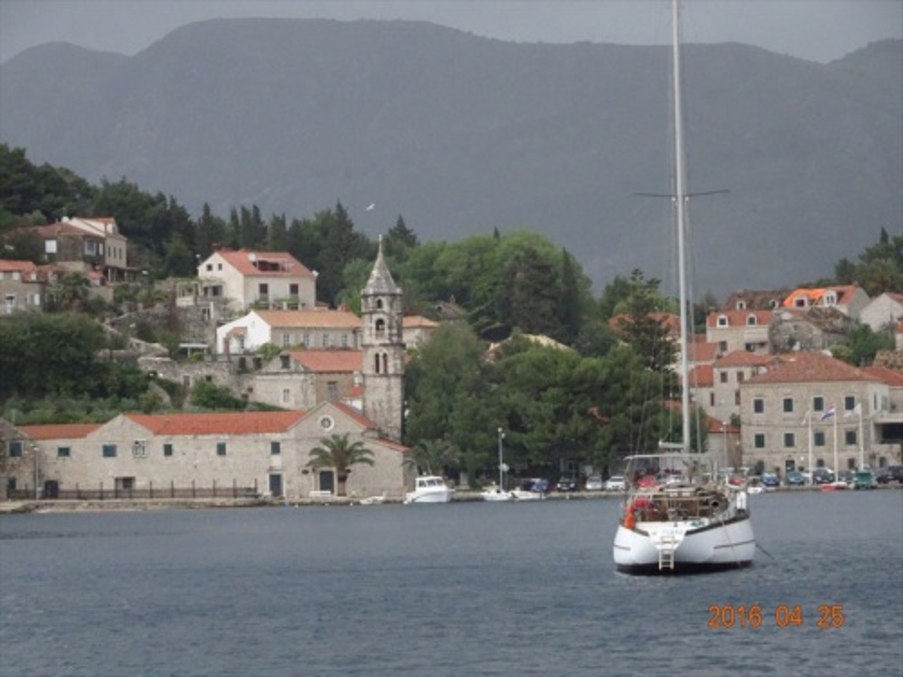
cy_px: 338
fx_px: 4382
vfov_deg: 8.8
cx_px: 452
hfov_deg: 11.8
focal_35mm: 168
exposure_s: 1/200
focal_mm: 28.74
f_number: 5.6
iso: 1250
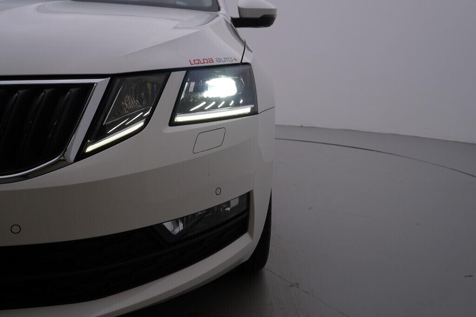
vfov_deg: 36.9
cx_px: 238
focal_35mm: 36
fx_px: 476
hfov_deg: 53.1
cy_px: 158
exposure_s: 1/160
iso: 125
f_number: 5.6
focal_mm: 24
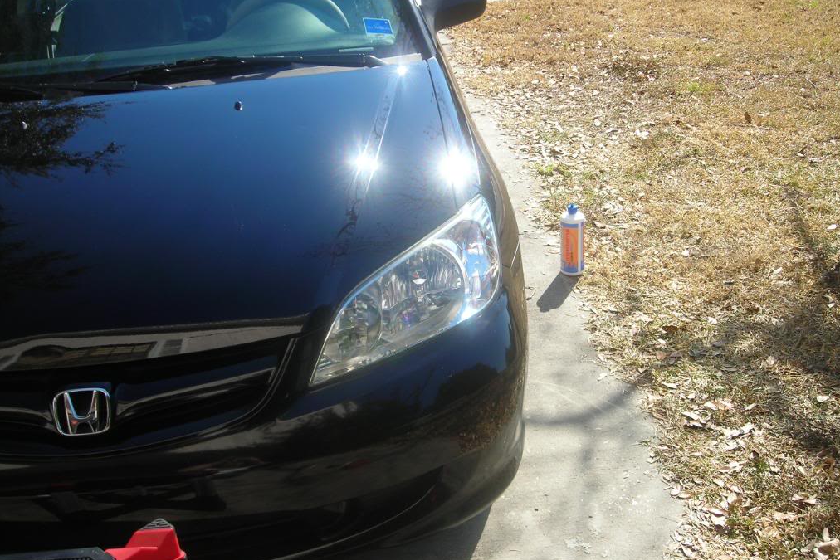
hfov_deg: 48.5
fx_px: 933
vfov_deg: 33.4
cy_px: 251
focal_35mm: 40
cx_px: 423
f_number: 3.2
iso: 50
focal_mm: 6.3
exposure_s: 1/274
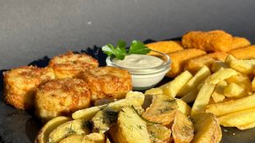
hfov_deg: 28.6
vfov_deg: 16.3
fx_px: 500
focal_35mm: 74
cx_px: 128
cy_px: 74
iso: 64
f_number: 1.78
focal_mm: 6.86
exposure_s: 1/4367
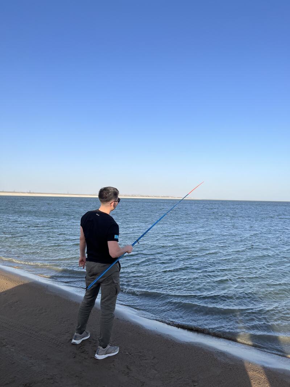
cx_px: 145
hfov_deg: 53.1
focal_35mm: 26
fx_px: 290
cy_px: 194
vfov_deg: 67.3
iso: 50
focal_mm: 5.1
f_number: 1.6
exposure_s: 1/2755
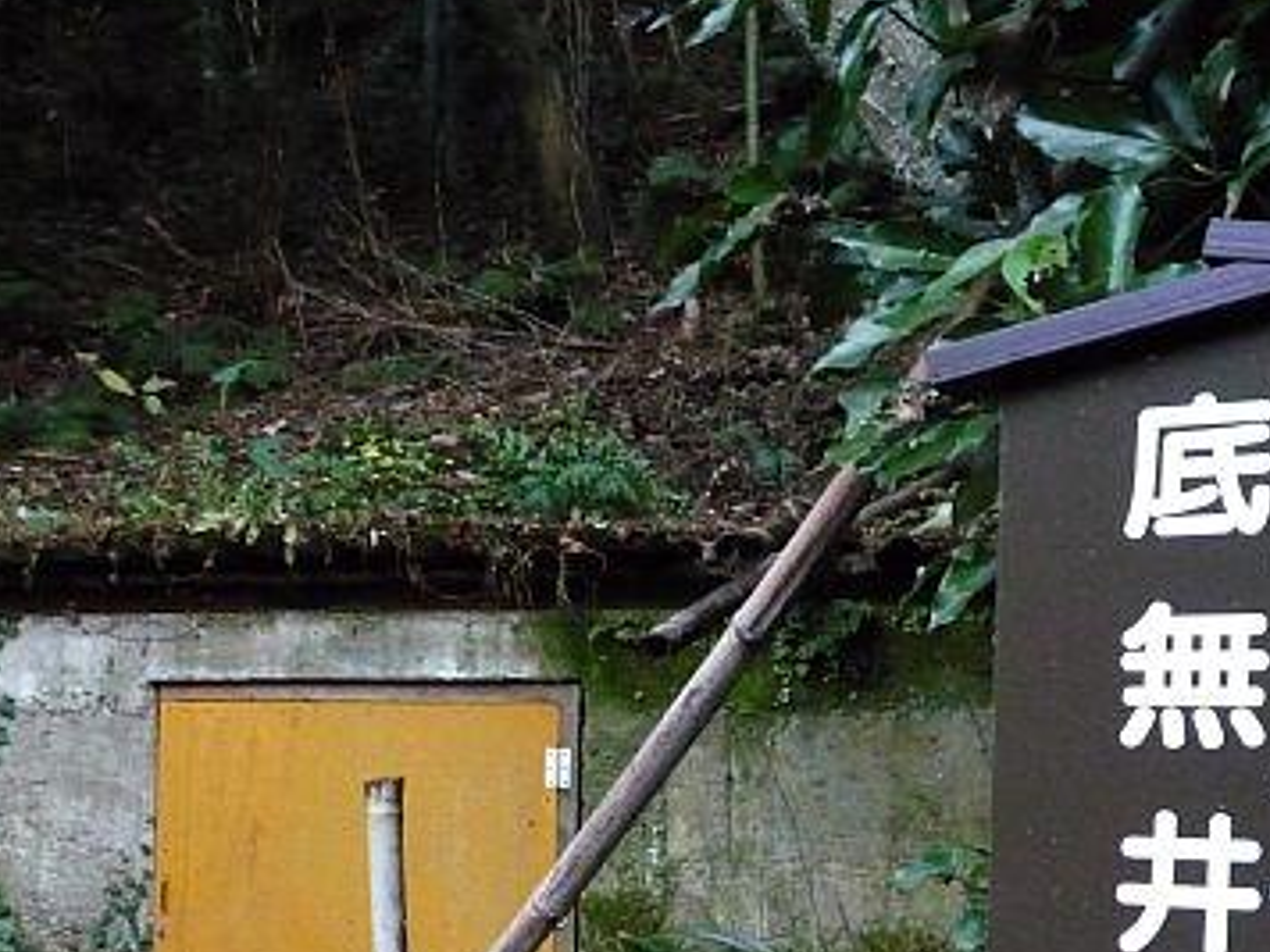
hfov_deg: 35.5
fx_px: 1981
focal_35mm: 54
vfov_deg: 26.4
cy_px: 806
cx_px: 656
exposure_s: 1/13
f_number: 3.3
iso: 800
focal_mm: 5.2
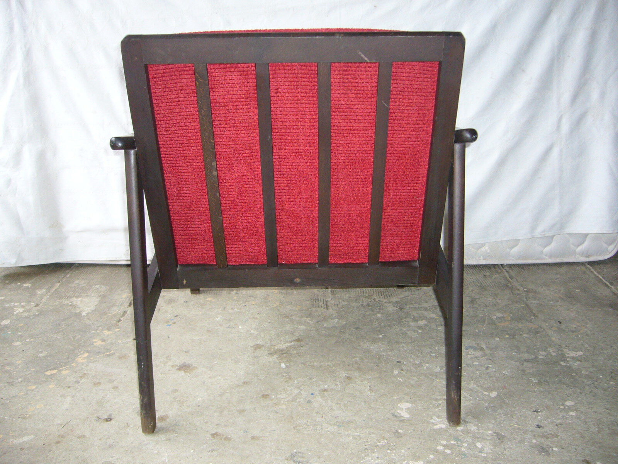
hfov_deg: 52.6
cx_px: 309
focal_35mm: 35
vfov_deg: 40.7
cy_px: 232
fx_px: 625
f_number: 2.8
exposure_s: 1/60
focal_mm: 5.8
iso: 160
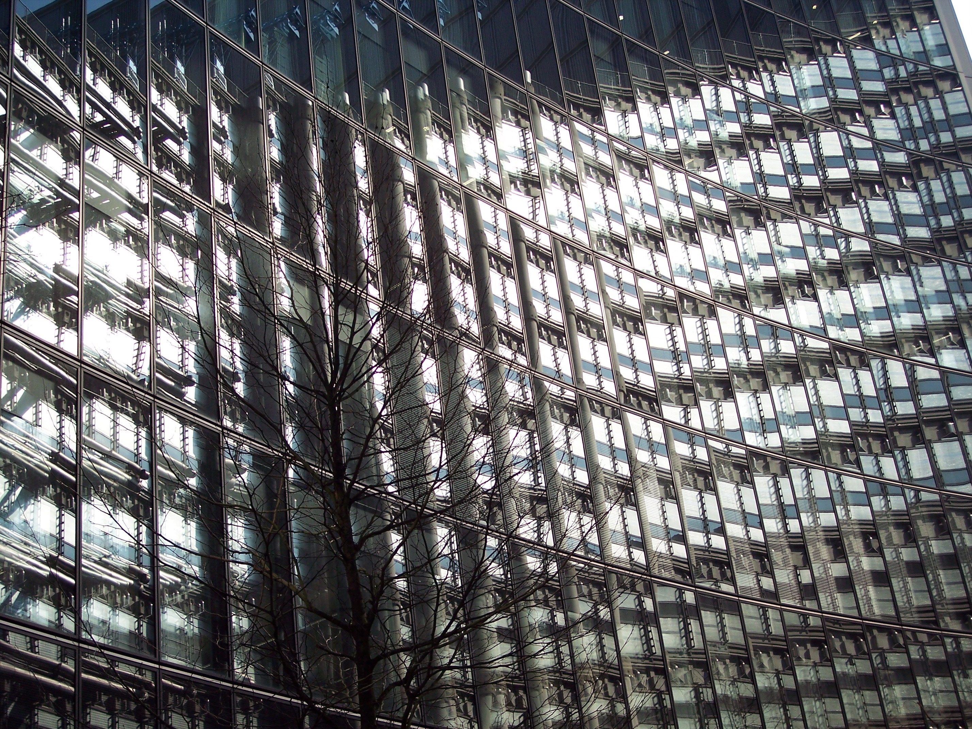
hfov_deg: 36.8
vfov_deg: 28.0
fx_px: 1460
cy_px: 364
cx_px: 486
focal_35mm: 52
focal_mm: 10.7
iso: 100
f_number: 4
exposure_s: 1/350
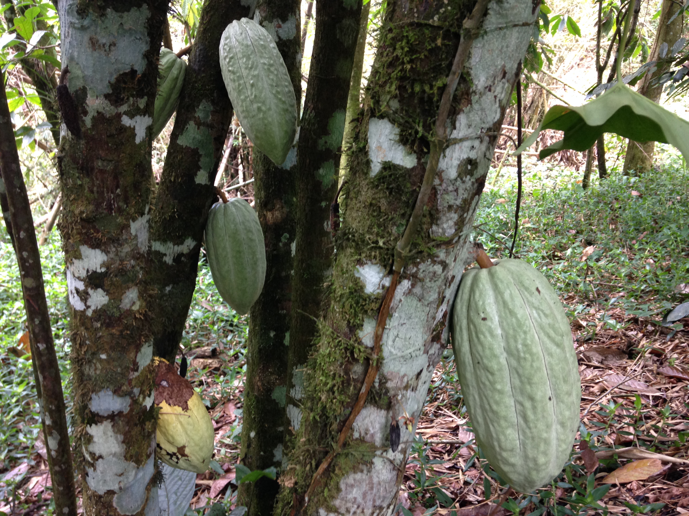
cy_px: 258
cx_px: 344
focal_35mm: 33
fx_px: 657
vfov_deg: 42.9
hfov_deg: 55.4
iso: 100
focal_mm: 4.12
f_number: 2.4
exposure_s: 1/20
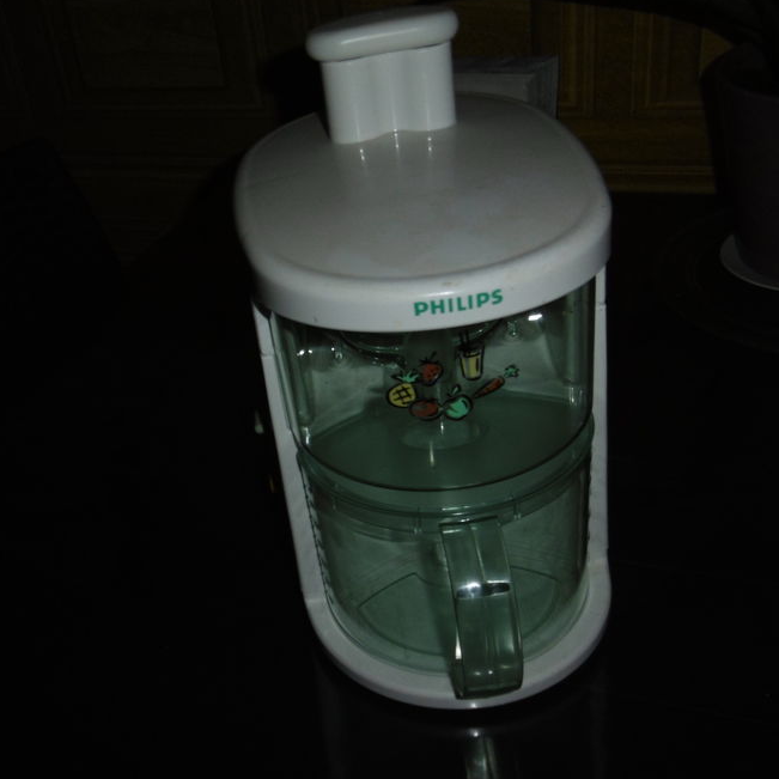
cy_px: 367
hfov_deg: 43.6
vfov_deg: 43.8
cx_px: 298
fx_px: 967
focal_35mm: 38
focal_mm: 5
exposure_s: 1/60
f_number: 3.3
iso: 100
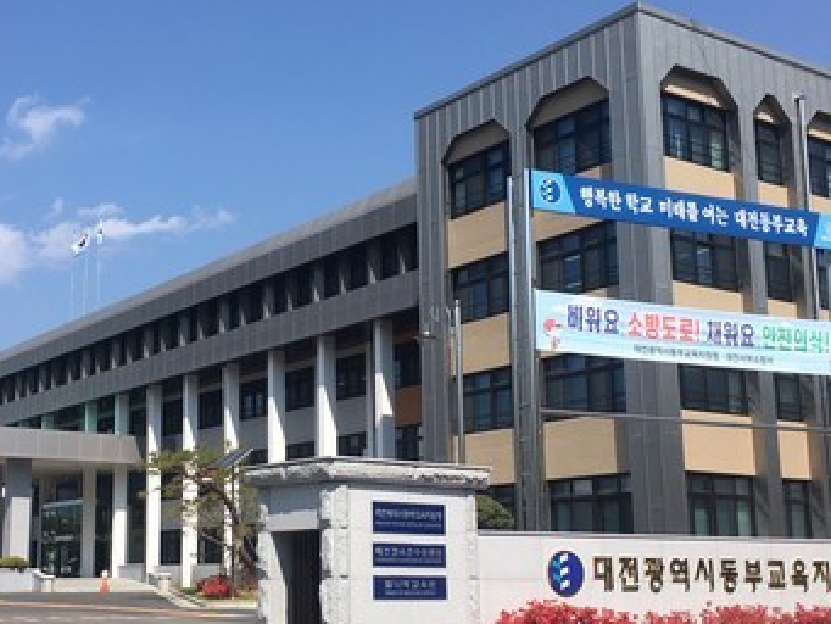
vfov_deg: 28.6
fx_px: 1225
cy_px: 341
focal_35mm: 51
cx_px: 275
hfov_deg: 37.1
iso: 25
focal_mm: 4.15
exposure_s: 1/1876
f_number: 2.2
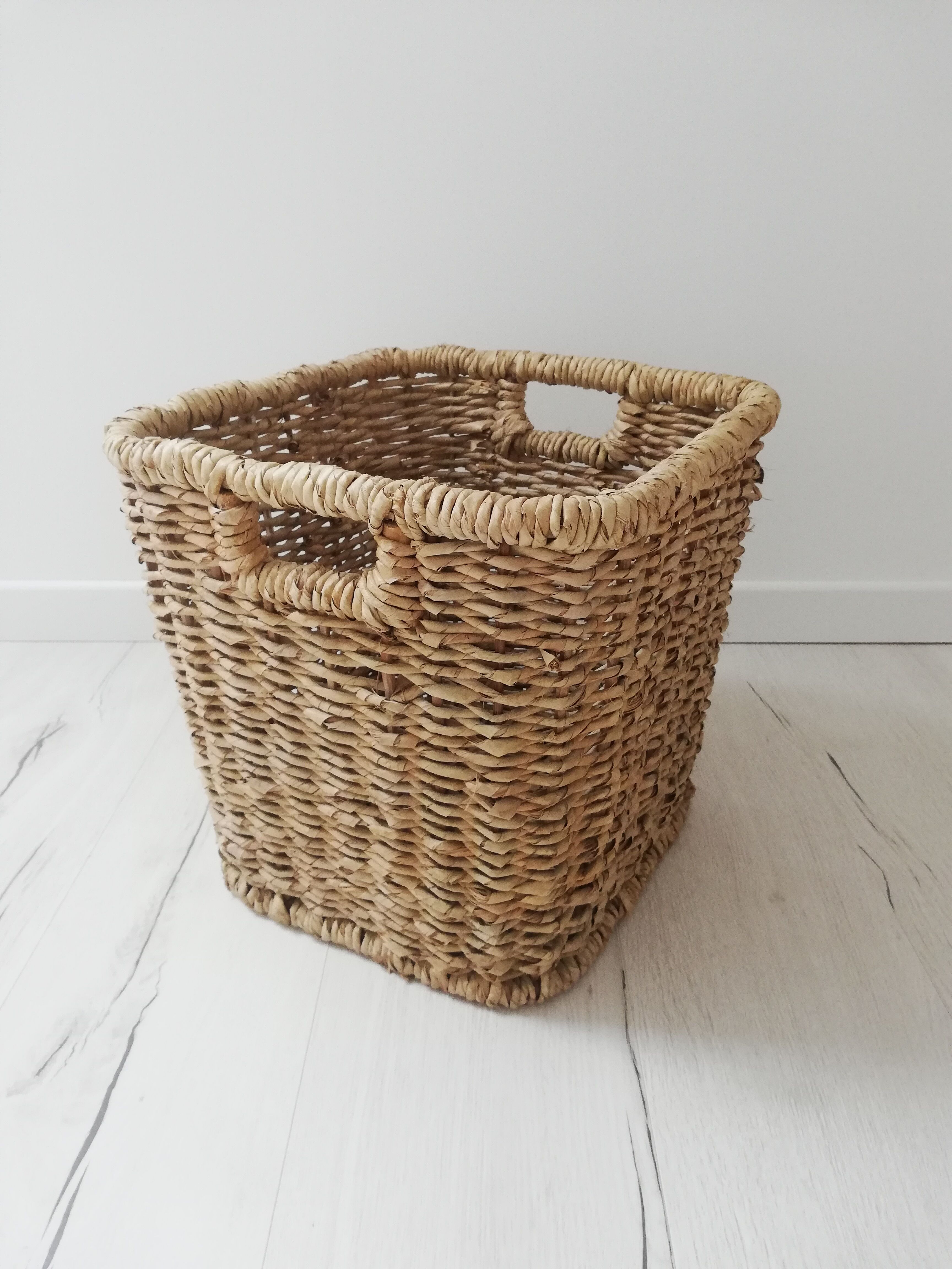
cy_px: 634
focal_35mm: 26
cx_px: 476
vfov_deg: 67.3
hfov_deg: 53.1
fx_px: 953
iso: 200
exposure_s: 1/33.3
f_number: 2.2
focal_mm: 3.81
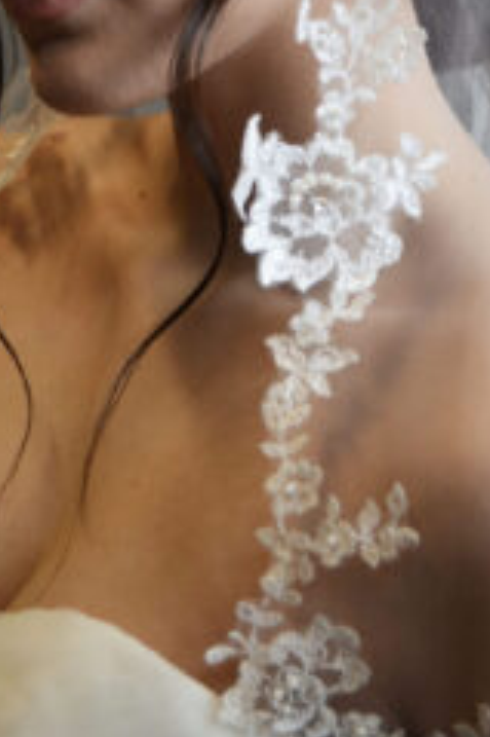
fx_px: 1963
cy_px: 86
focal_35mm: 96
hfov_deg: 14.2
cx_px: 247
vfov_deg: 20.8
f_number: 5
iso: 800
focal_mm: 34
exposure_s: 1/250
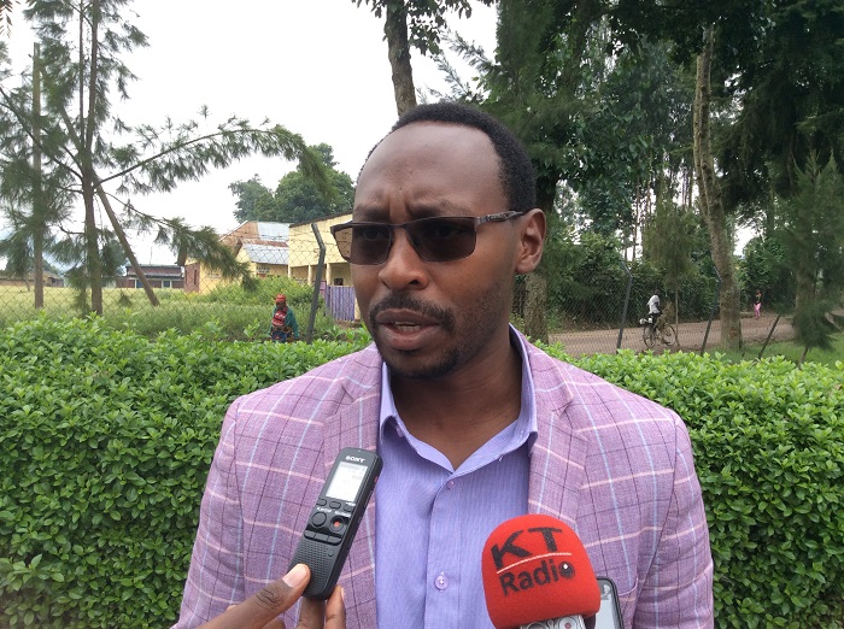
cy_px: 314
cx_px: 422
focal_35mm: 32
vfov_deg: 44.0
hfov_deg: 56.9
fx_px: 779
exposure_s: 1/260
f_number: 2.4
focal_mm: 3.3
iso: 32
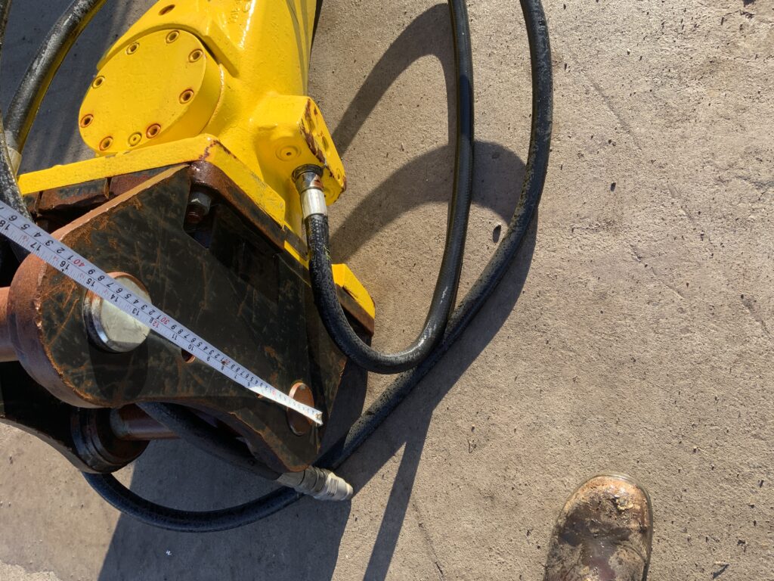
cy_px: 290
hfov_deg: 61.7
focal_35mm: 29
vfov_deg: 48.2
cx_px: 387
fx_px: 648
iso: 16
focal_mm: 3
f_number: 1.8
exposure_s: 1/519
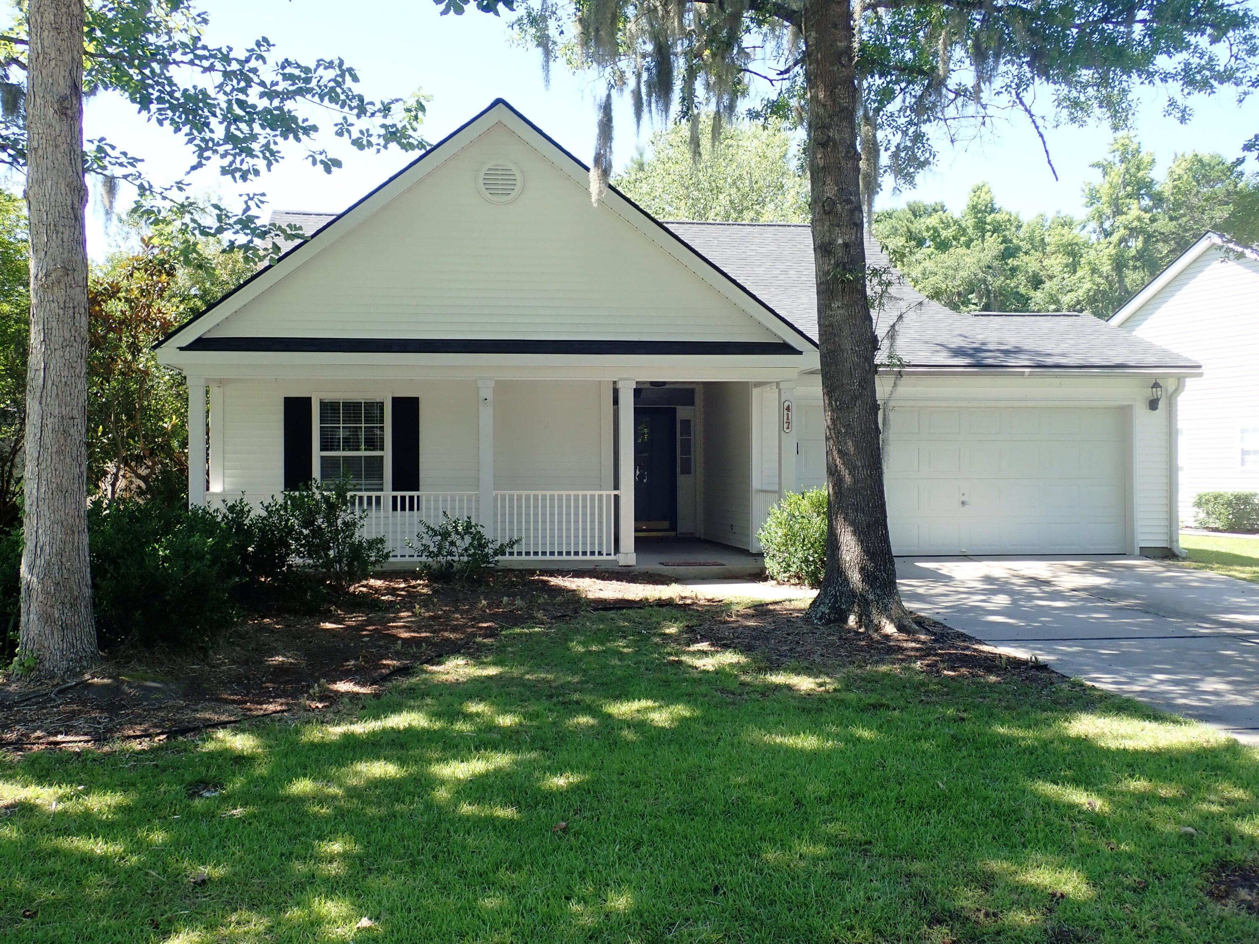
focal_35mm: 35
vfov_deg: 40.7
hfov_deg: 52.6
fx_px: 1273
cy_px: 472
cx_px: 630
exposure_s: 1/160
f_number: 3.5
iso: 100
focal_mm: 6.42
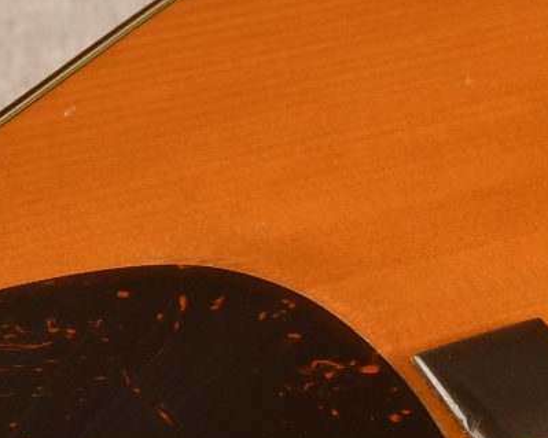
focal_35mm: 432
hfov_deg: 4.5
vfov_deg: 3.5
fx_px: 7005
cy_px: 958
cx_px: 449
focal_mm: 44
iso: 200
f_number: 4.5
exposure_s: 1/10
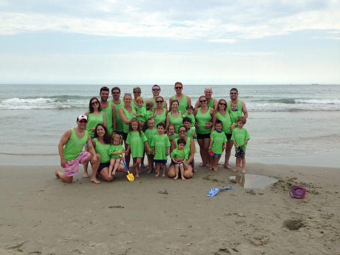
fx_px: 324
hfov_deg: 55.4
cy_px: 128
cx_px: 170
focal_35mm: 33
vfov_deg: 42.9
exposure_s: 1/1808
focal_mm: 4.12
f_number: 2.4
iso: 50
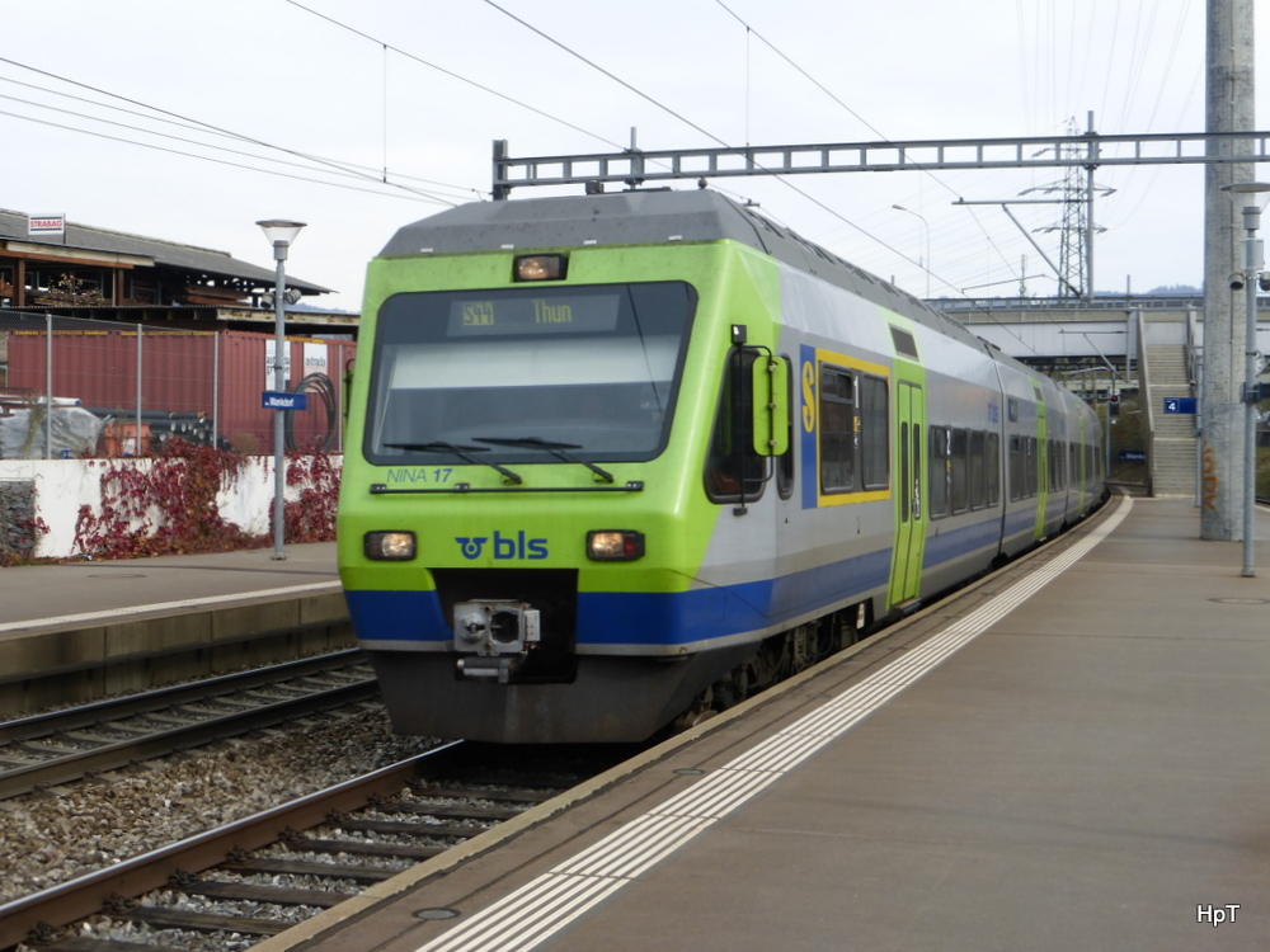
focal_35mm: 49
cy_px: 476
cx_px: 635
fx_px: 1798
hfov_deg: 38.9
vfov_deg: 29.7
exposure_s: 1/400
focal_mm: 8.5
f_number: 4.2
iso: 100
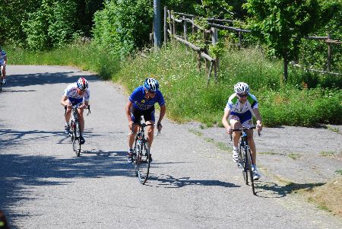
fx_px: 1284
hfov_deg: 15.2
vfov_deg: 10.2
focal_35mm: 135
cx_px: 171
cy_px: 114
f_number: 9
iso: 100
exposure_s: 1/125
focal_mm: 90
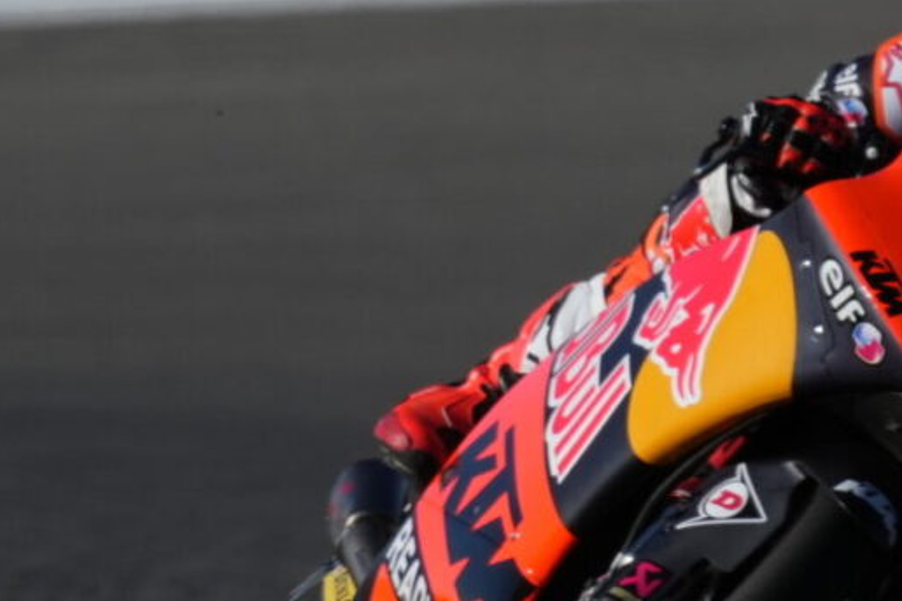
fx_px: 29579
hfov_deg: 1.7
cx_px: 764
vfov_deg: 1.2
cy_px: 399
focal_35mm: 1181
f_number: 8
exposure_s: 1/2000
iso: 320
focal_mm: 594
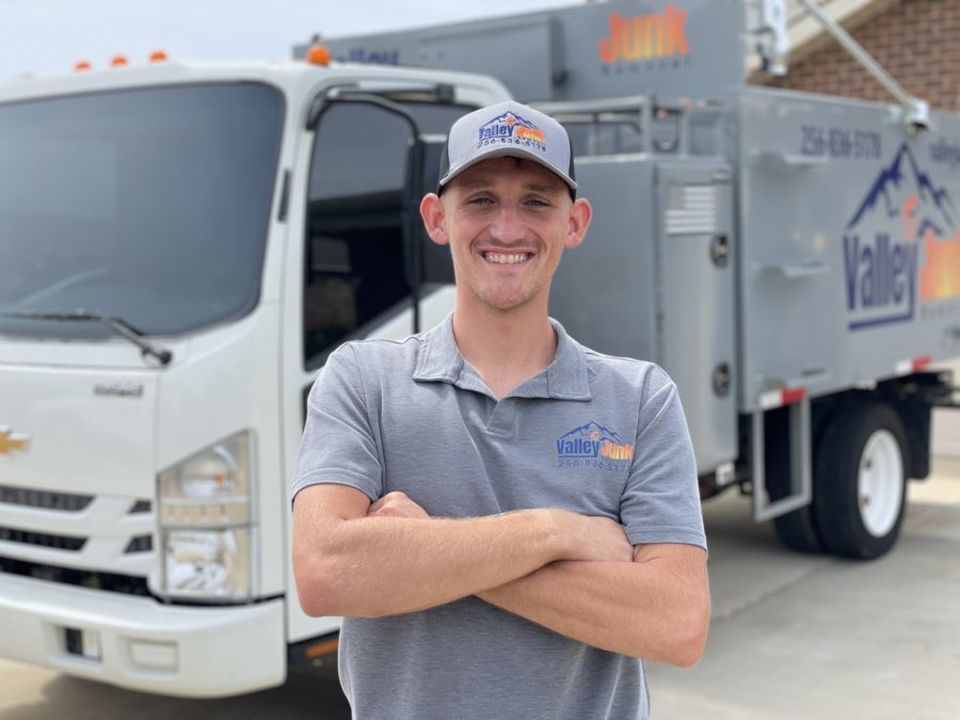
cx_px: 480
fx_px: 1442
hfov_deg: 36.8
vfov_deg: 28.0
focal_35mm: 52
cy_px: 360
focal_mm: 6
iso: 32
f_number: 2
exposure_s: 1/841
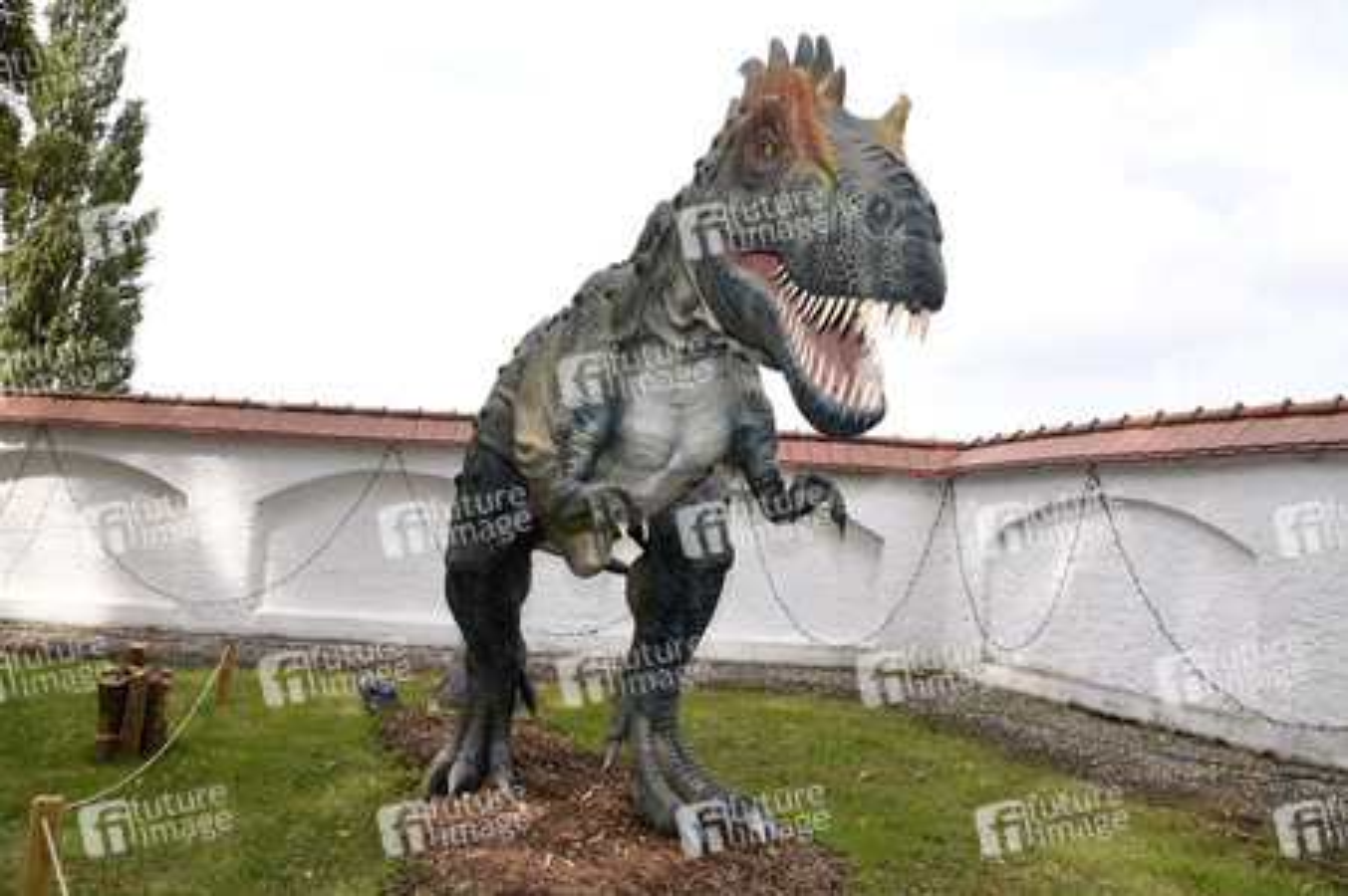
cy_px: 448
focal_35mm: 28
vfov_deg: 46.3
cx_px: 674
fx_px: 1048
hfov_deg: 65.5
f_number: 9
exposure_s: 1/160
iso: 320
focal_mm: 28
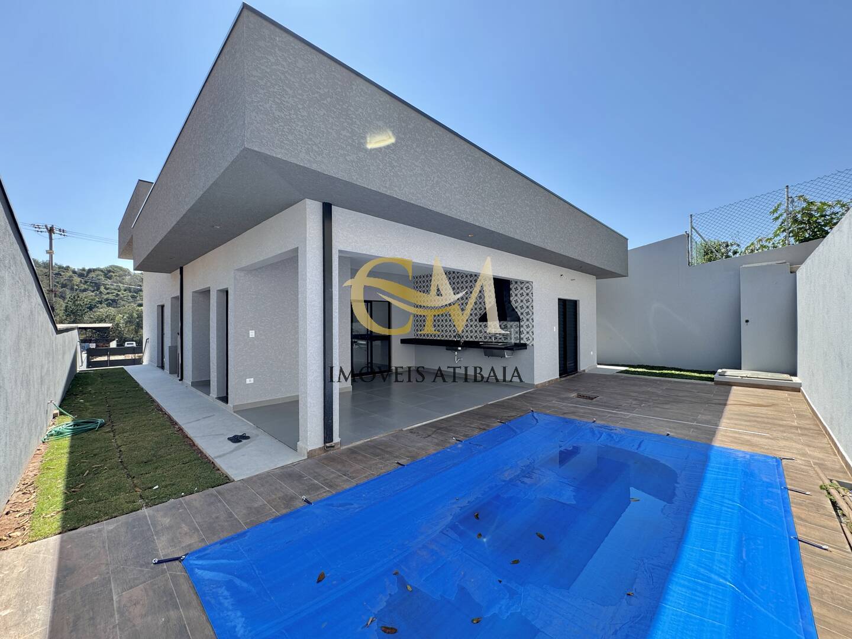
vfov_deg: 85.7
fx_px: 345
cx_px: 426
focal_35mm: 14
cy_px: 320
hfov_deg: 102.1
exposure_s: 1/473
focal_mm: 2.22
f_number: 2.2
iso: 40
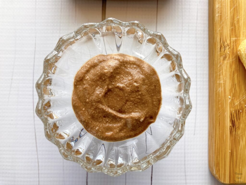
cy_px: 92
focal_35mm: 28
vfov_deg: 49.7
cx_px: 123
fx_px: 199
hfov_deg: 63.4
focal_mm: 3.99
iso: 80
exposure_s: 1/100
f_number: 1.8
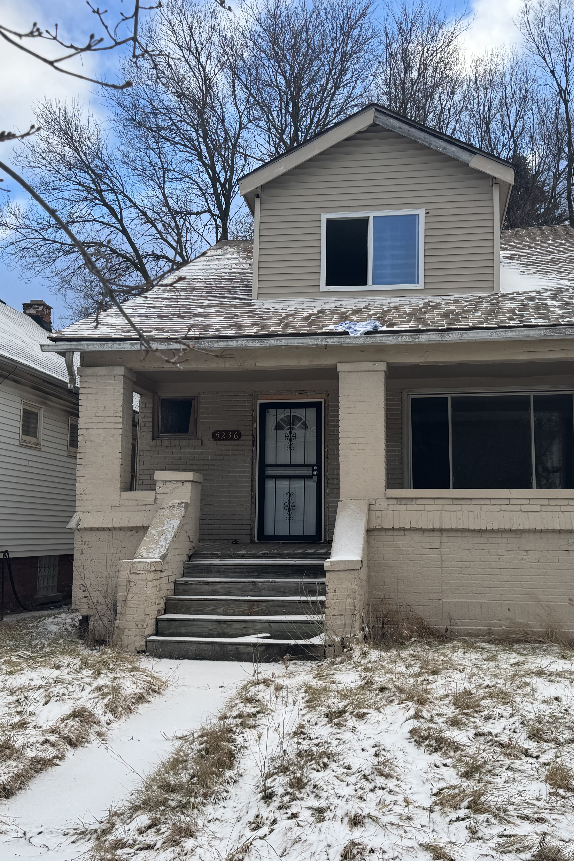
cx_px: 318
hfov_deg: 38.8
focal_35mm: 34
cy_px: 429
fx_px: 813
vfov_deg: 55.8
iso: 80
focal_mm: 6.76
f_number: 1.78
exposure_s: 1/1193
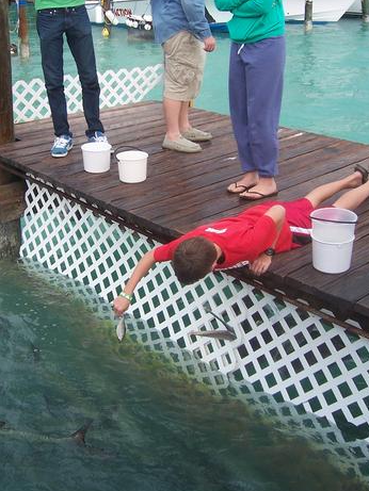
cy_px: 192
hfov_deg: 29.0
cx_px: 135
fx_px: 710
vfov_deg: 38.0
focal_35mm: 50
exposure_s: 1/350
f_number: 3
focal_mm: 6
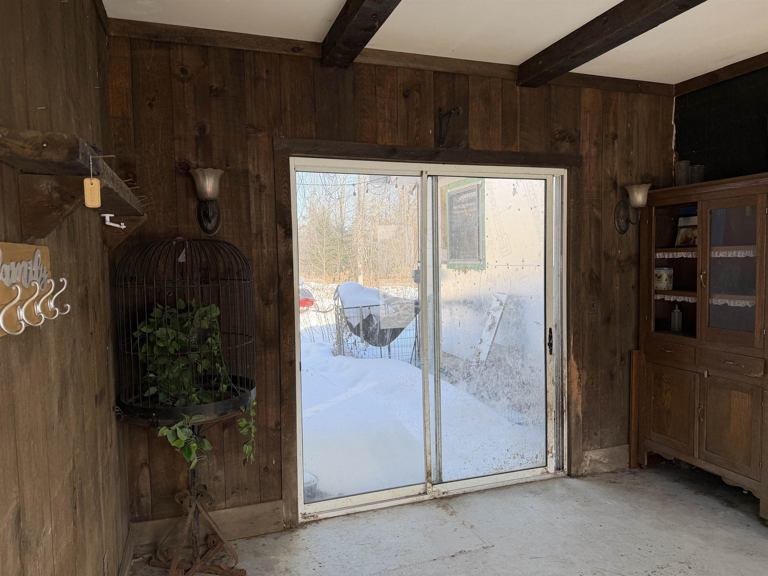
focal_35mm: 24
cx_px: 384
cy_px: 288
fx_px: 532
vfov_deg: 56.8
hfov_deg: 71.6
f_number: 1.78
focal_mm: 6.76
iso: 80
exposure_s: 1/335
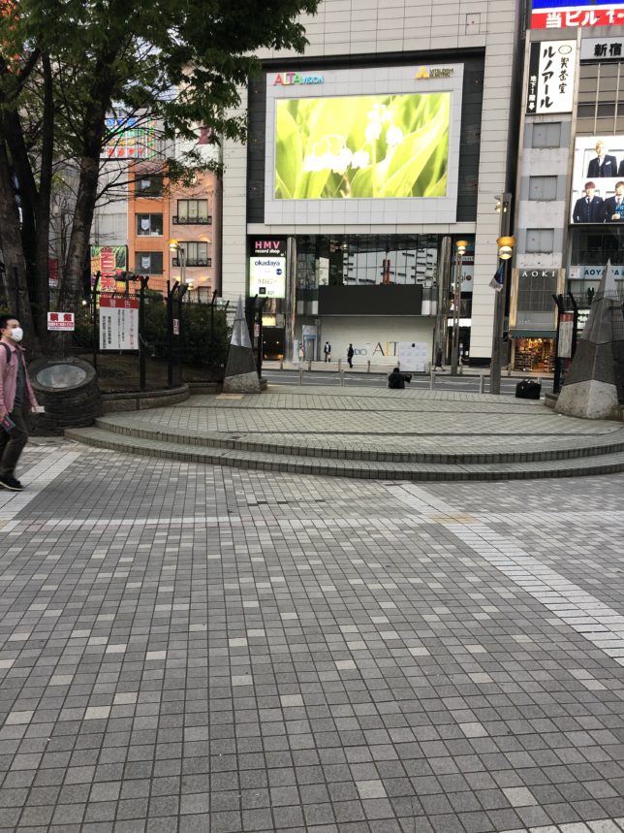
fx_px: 673
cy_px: 416
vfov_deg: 63.5
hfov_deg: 49.7
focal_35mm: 28
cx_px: 312
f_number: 1.8
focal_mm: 3.99
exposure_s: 1/33
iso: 20
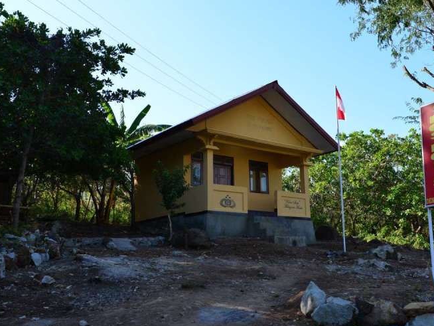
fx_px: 502
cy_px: 155
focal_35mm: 40
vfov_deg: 36.0
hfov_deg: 46.7
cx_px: 236
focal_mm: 34
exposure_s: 1/250
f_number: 8
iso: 250
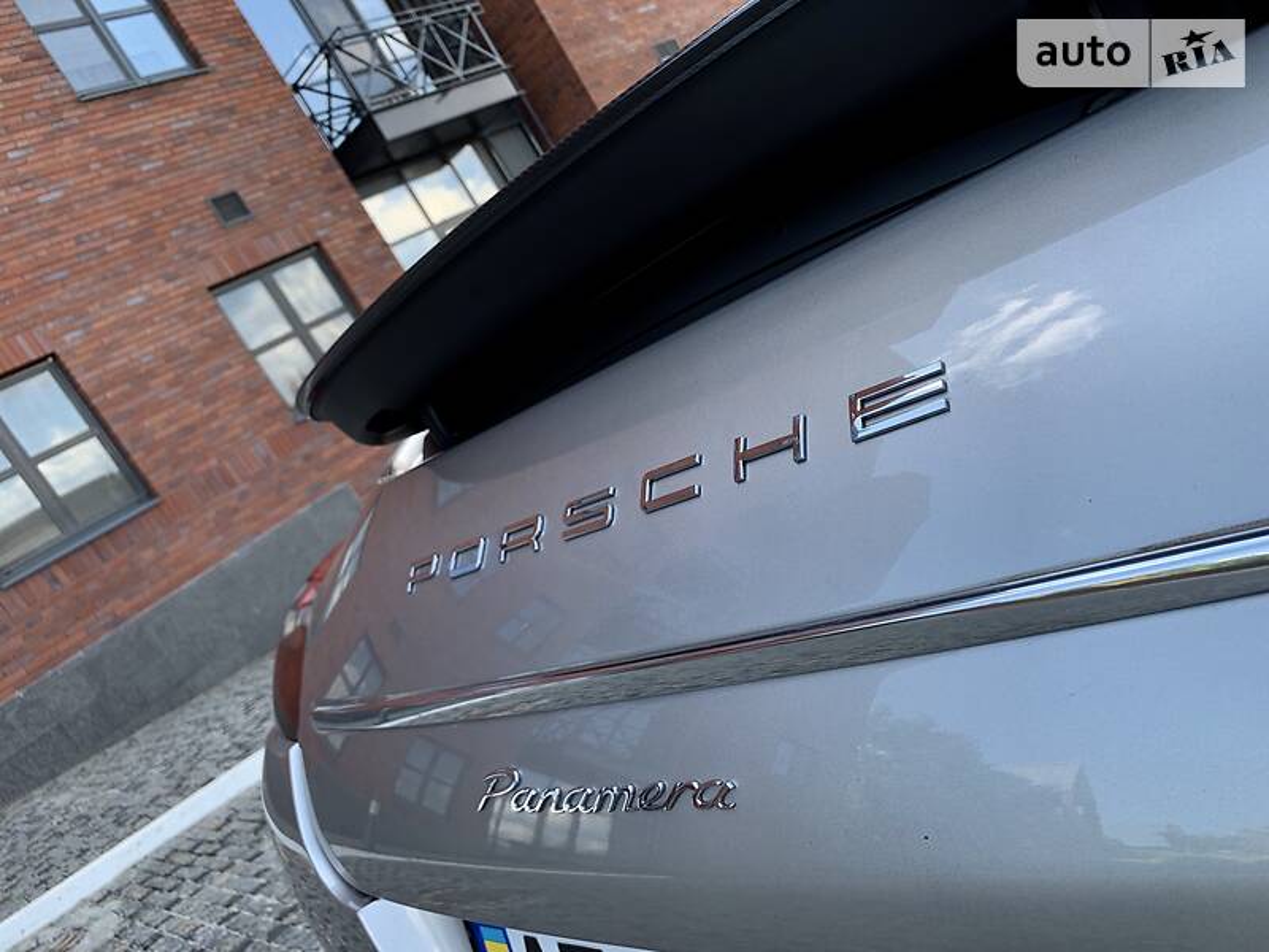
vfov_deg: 53.1
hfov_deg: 67.3
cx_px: 634
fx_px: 953
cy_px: 476
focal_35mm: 26
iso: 25
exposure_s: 1/270
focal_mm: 4.2
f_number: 1.8
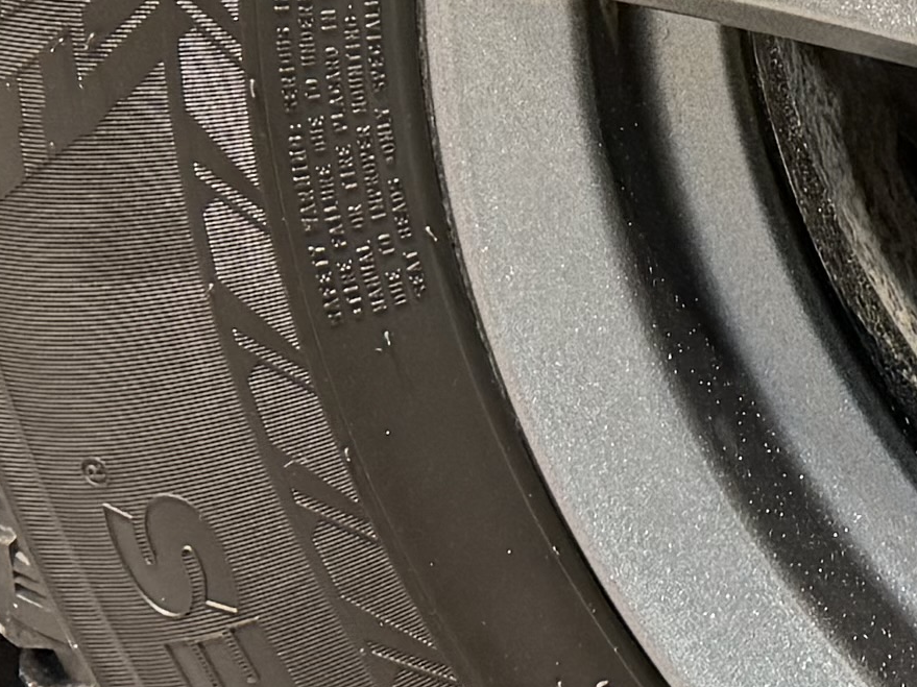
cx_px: 1716
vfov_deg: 9.3
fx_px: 4132
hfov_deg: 11.6
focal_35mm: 156
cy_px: -321
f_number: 1.78
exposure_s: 1/50
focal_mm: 6.76
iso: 200
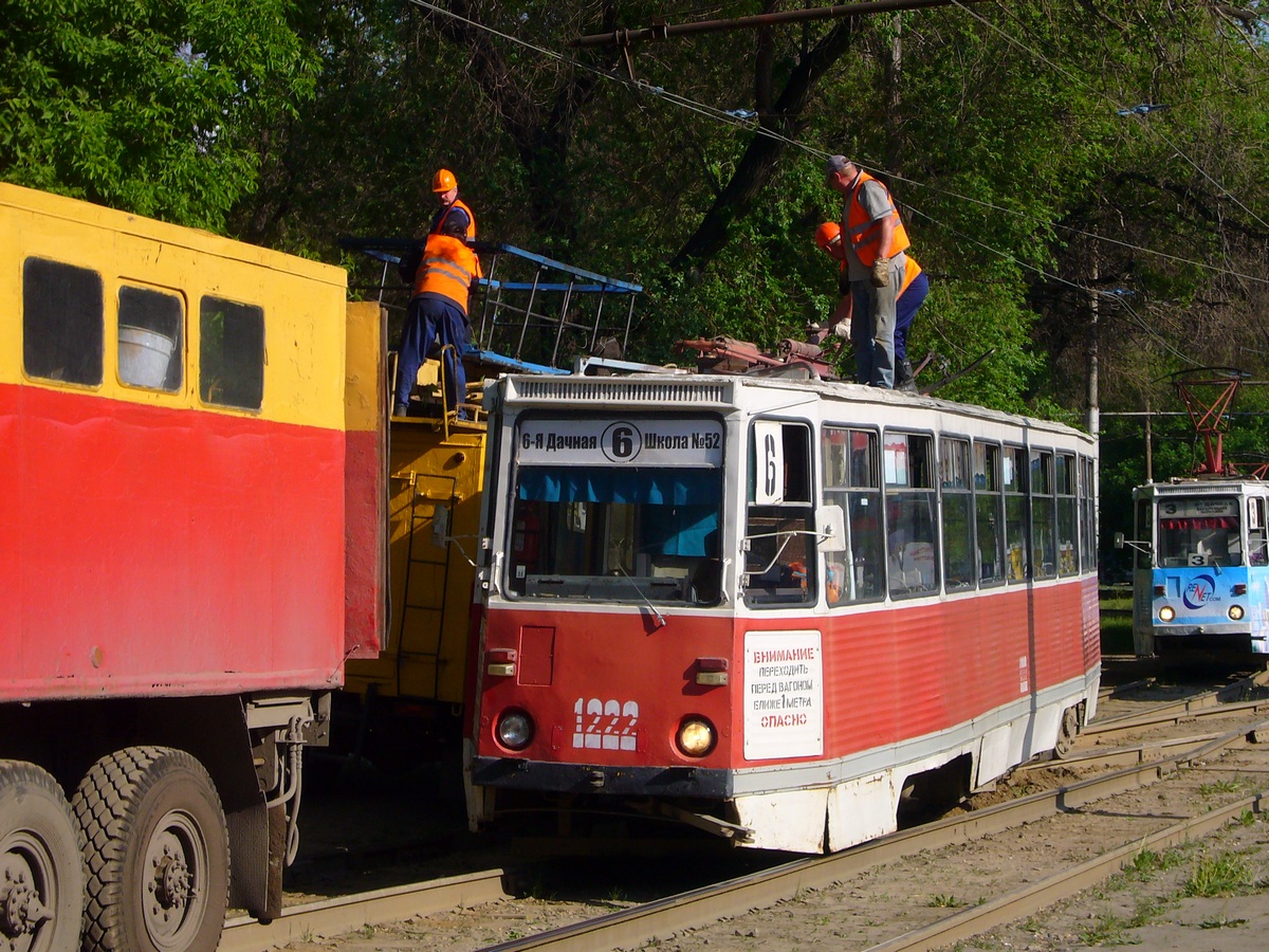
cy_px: 476
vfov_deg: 17.2
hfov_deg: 22.8
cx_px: 634
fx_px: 3153
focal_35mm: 86
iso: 80
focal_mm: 14.2
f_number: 5
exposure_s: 1/500
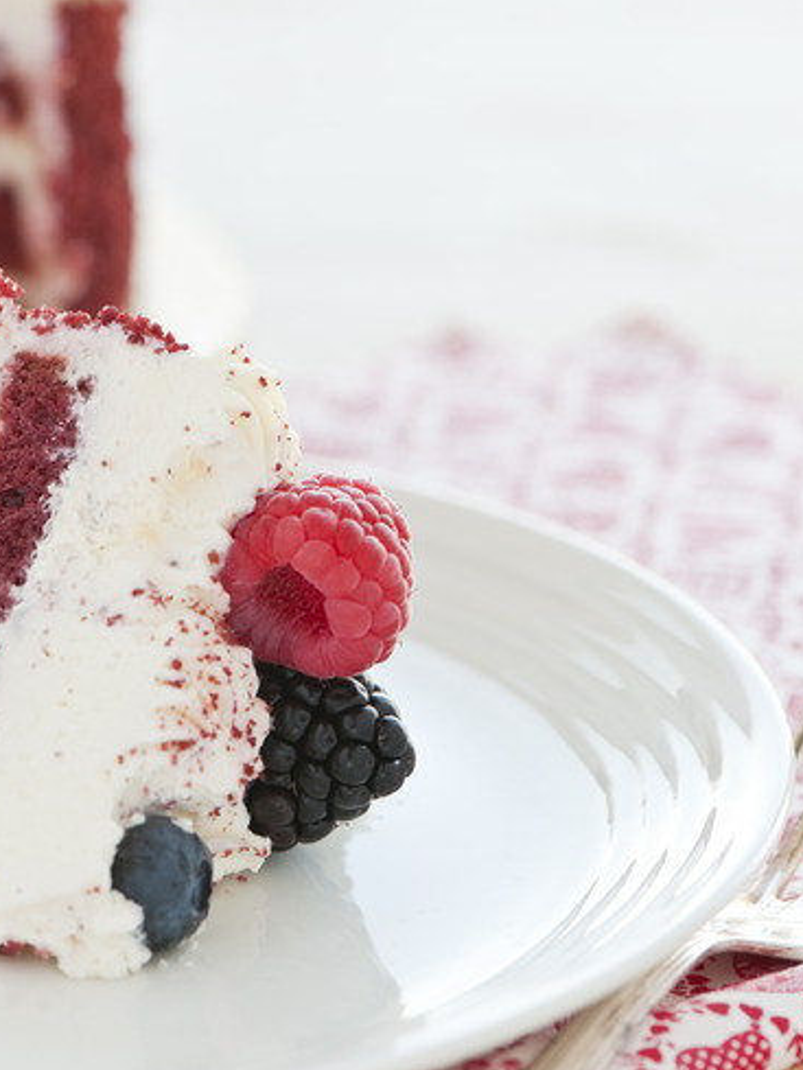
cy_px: 525
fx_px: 4978
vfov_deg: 12.3
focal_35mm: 161
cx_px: 92
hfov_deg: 9.2
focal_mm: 105
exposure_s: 1/6
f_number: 6.3
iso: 200
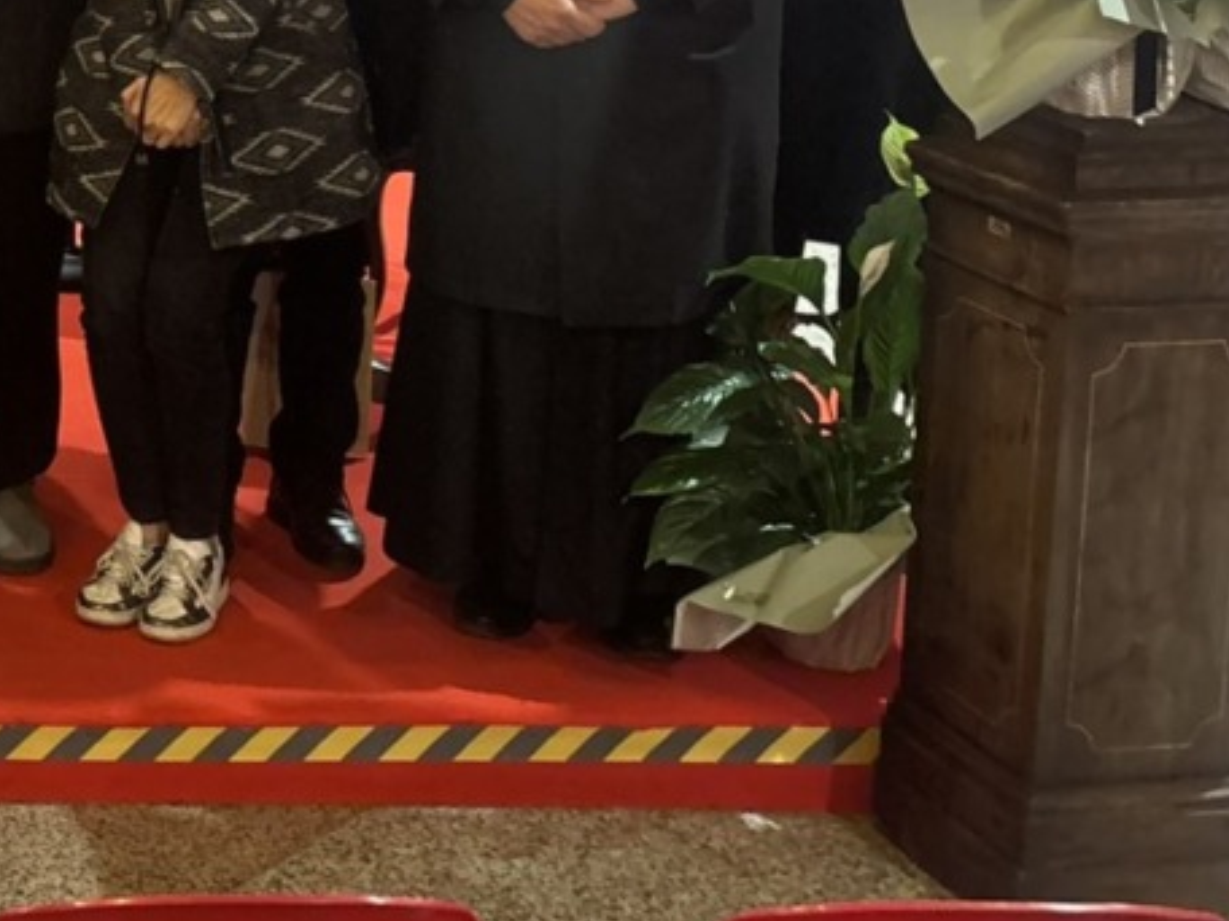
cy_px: -94
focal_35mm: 73
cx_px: -407
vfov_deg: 19.3
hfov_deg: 23.3
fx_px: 2592
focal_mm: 5.96
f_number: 1.6
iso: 400
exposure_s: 1/50
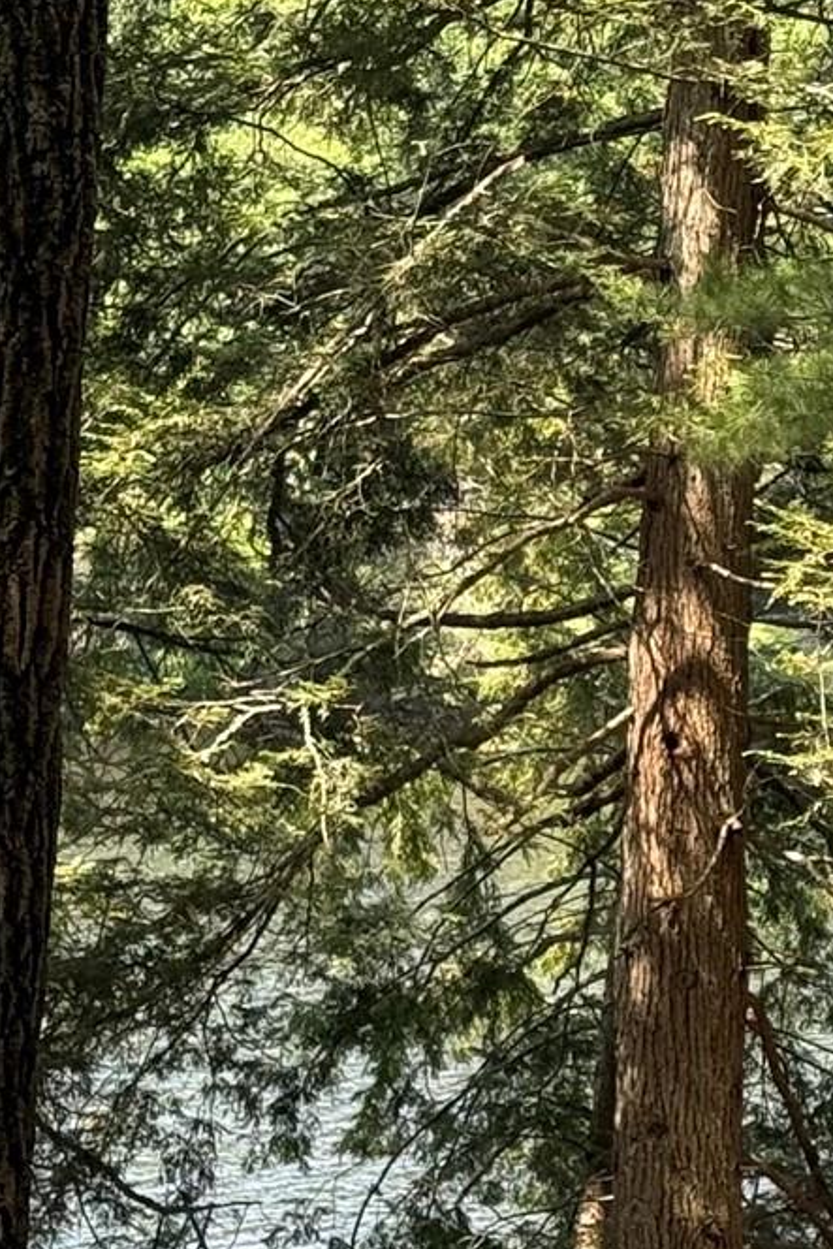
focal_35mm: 154
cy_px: 807
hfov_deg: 8.8
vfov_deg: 13.3
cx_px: 1104
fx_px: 5342
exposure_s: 1/553
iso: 80
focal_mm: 6.76
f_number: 1.78
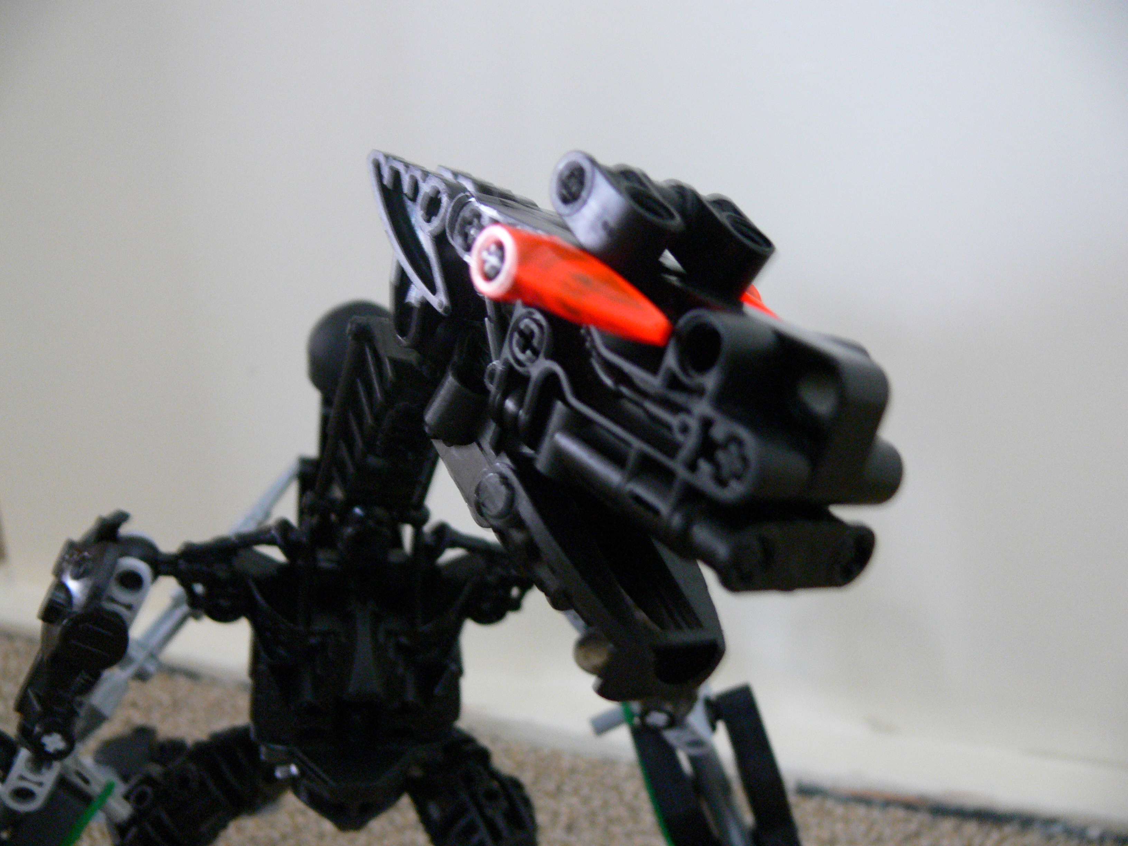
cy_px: 423
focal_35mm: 35
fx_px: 1141
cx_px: 564
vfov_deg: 40.7
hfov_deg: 52.6
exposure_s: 1/5
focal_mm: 7.4
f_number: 2.8
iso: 200
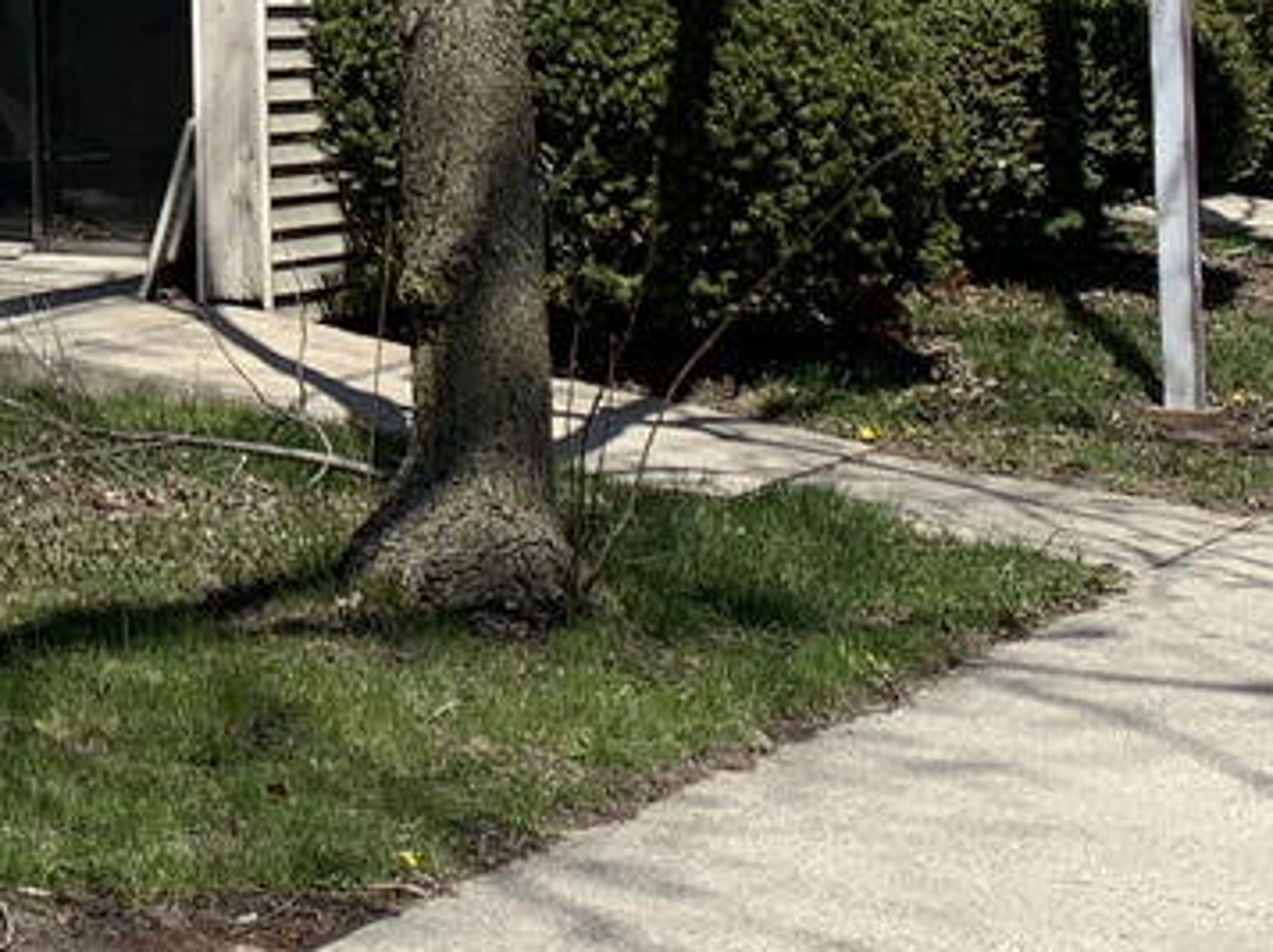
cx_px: -232
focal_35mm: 105
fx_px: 3857
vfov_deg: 13.3
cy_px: -481
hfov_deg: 17.9
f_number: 1.8
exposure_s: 1/2481
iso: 25
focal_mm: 4.25
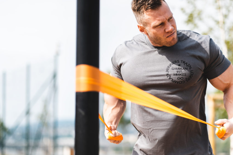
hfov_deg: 18.1
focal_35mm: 113
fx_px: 731
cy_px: 74
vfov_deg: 12.1
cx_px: 132
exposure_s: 1/8000
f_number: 1.8
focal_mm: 85
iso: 100
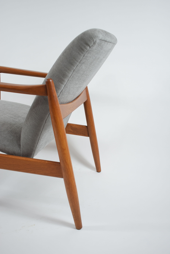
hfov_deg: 34.6
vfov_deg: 50.0
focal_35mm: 39
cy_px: 131
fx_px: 273
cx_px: 90
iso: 100
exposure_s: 1/20
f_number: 3.8
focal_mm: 23
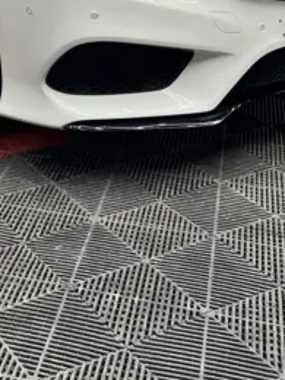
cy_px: -79
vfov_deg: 24.4
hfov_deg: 20.0
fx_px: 790
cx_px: 23
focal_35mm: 72
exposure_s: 1/100
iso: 40
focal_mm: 5.7
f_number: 1.5
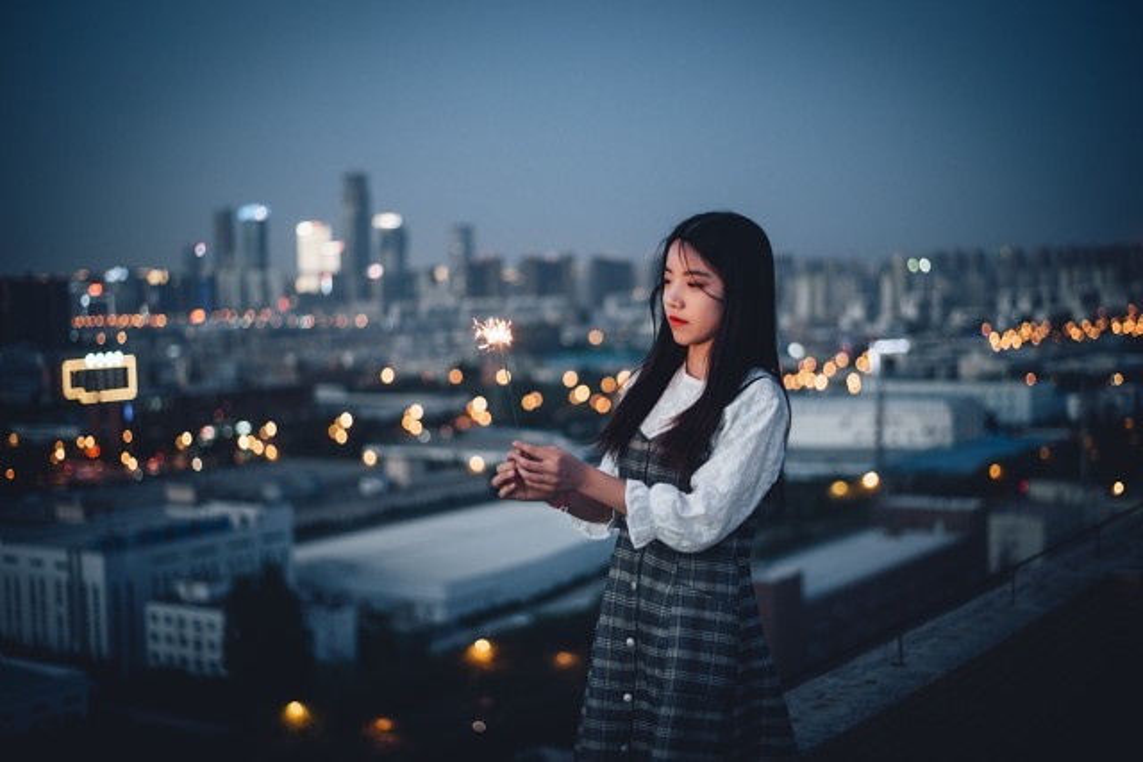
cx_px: 572
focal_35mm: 50
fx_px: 1588
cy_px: 381
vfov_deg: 27.0
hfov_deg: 39.6
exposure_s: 1/60.2
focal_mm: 50
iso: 200
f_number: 1.8
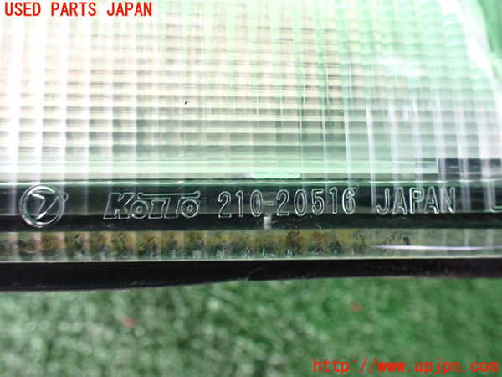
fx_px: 435
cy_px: 188
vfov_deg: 46.8
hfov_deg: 60.0
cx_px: 251
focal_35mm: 30
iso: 800
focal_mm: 5.4
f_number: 2.3
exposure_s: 1/40
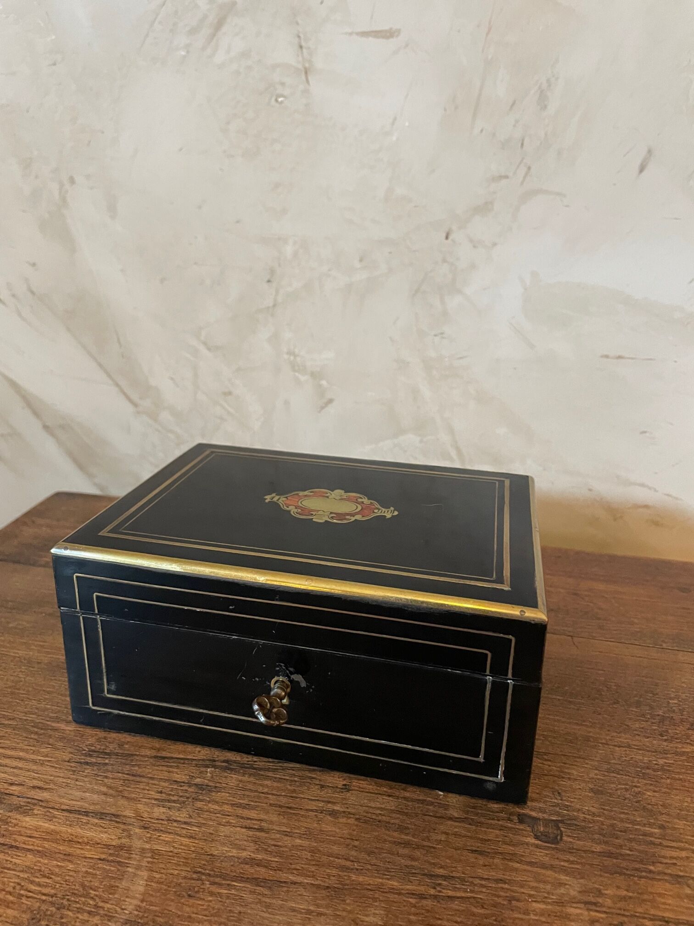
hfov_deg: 53.1
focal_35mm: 26
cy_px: 463
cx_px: 347
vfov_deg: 67.3
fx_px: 695
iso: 320
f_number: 1.6
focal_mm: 4.2
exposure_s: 1/50
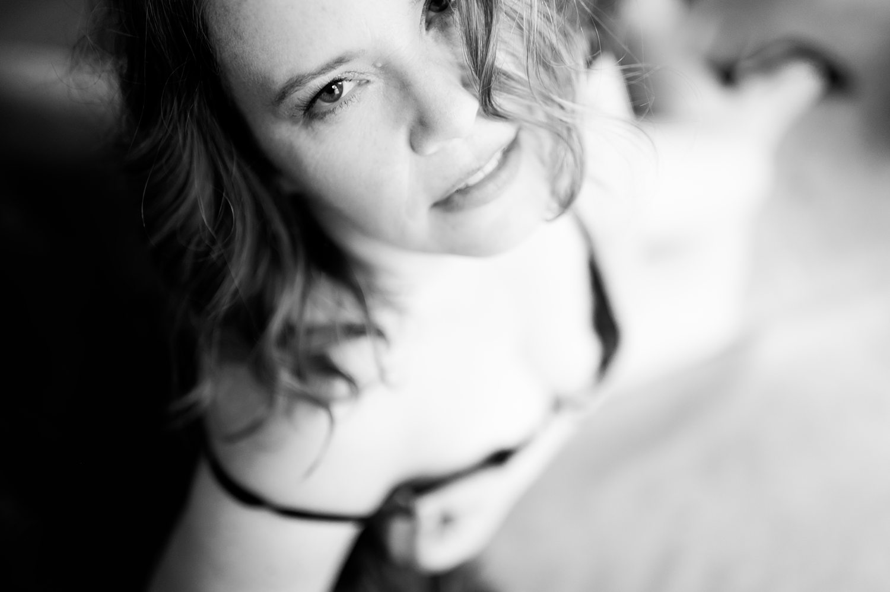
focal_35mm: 35
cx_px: 445
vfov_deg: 37.8
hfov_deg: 54.5
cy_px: 296
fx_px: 865
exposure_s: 1/160
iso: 800
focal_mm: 35
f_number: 1.6
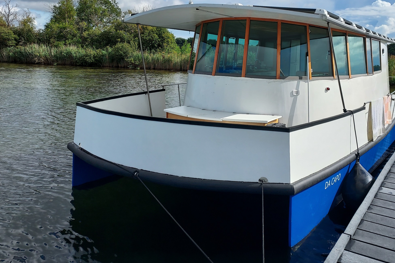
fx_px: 351
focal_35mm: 32
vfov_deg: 40.3
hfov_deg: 57.9
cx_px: 250
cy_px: 76
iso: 40
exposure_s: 1/1765
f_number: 1.8
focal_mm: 4.6
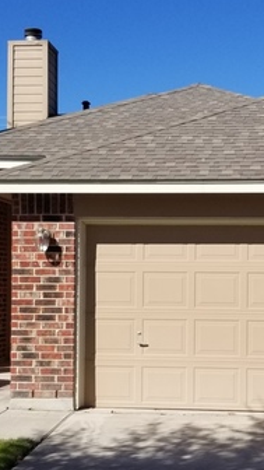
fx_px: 672
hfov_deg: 21.9
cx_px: 219
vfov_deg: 38.3
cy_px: 283
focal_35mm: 54
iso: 50
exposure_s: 1/3296
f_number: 1.7
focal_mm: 4.3
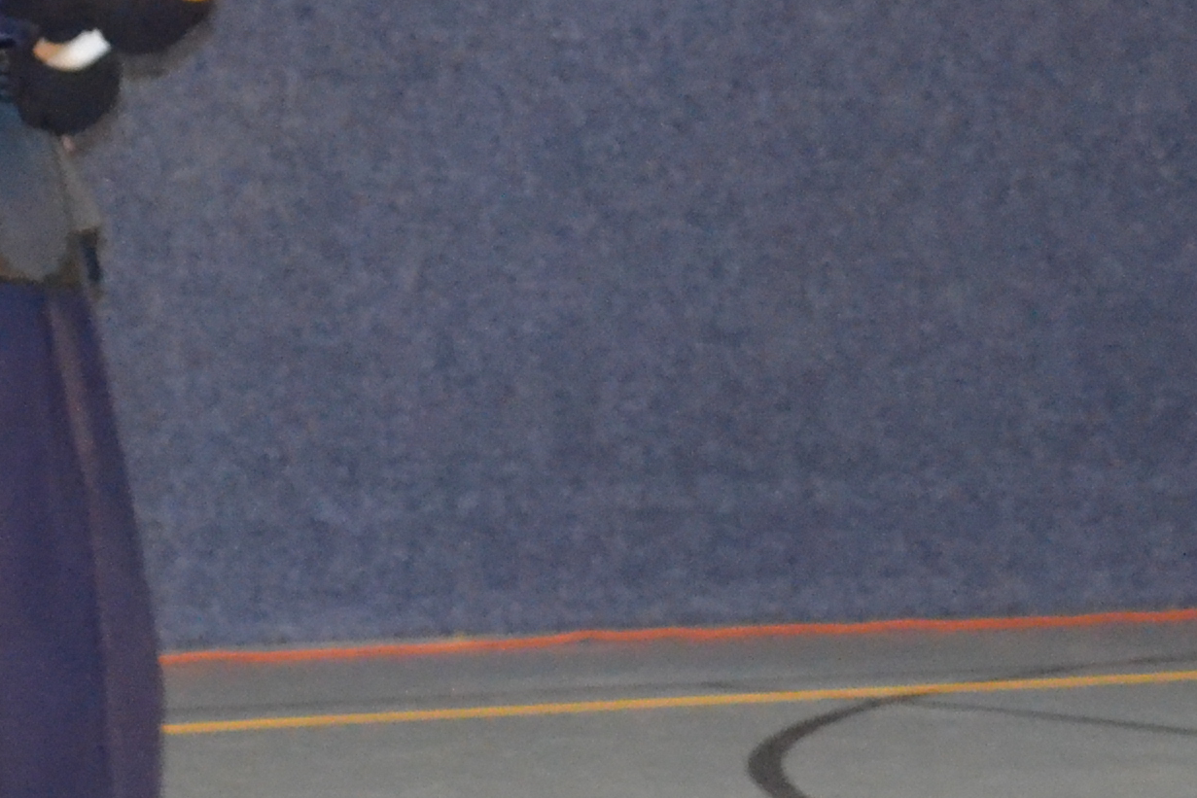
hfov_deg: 8.3
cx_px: 782
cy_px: 122
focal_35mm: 247
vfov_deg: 5.6
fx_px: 8213
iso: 3200
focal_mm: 44
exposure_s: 1/60
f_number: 5.3
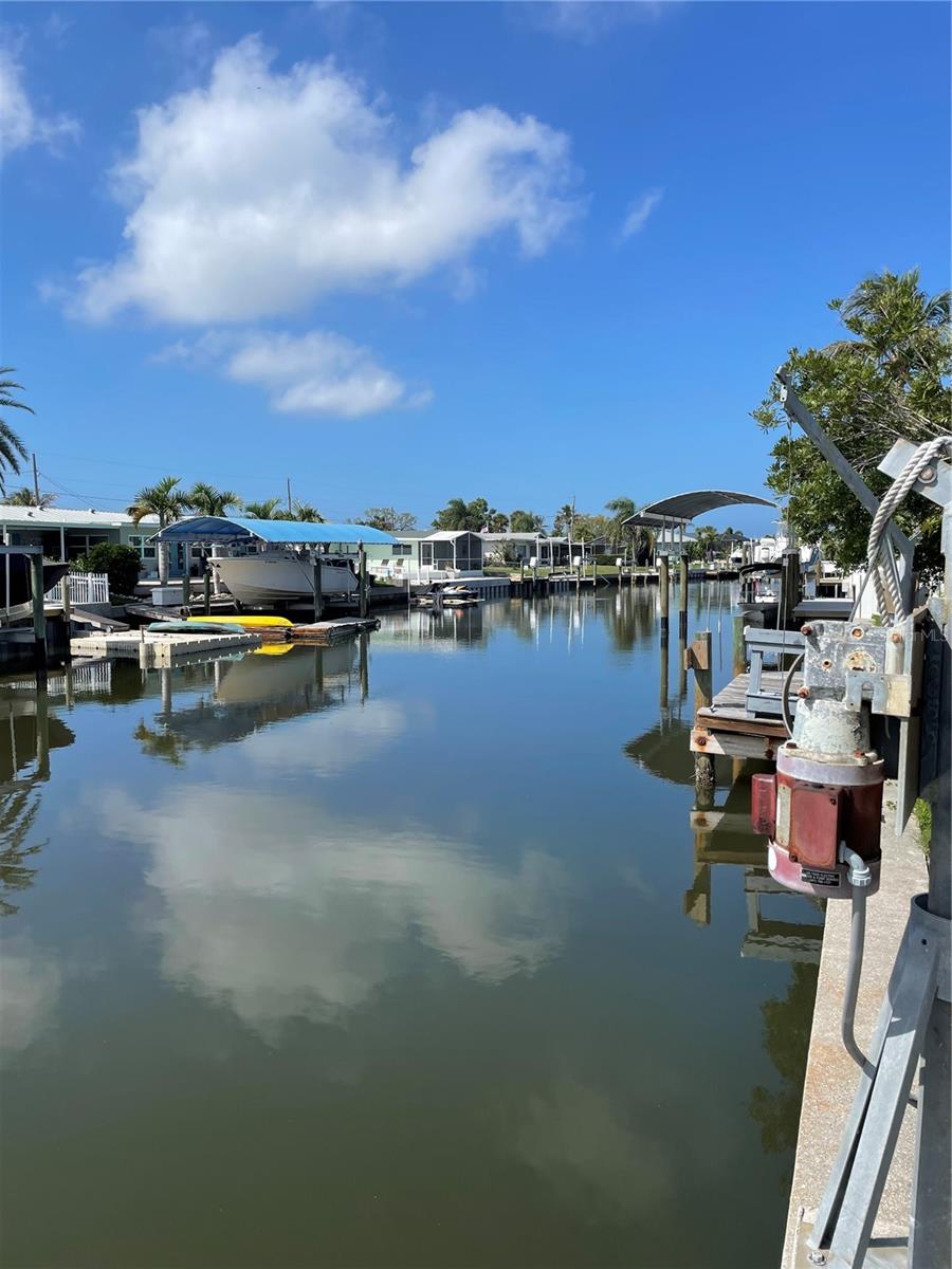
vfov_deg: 67.3
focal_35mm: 26
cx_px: 476
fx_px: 953
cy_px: 634
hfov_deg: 53.1
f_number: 1.6
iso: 32
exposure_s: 1/4000
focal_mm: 4.2
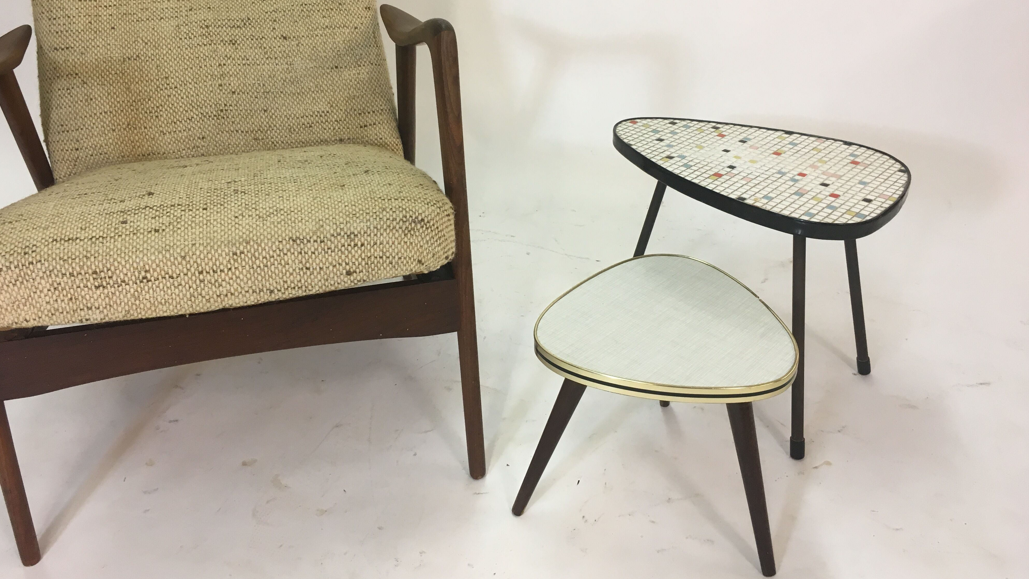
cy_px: 237
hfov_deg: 61.0
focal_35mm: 32
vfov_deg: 36.6
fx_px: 873
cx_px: 513
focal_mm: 4.15
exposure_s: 1/33
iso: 40
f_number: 2.2
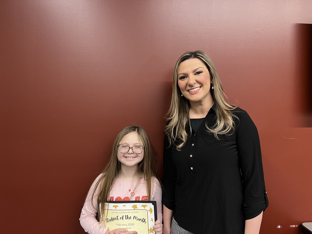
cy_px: 117
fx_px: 234
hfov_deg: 67.3
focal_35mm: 26
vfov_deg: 53.1
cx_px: 156
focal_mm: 5.7
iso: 125
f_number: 1.5
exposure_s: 1/60
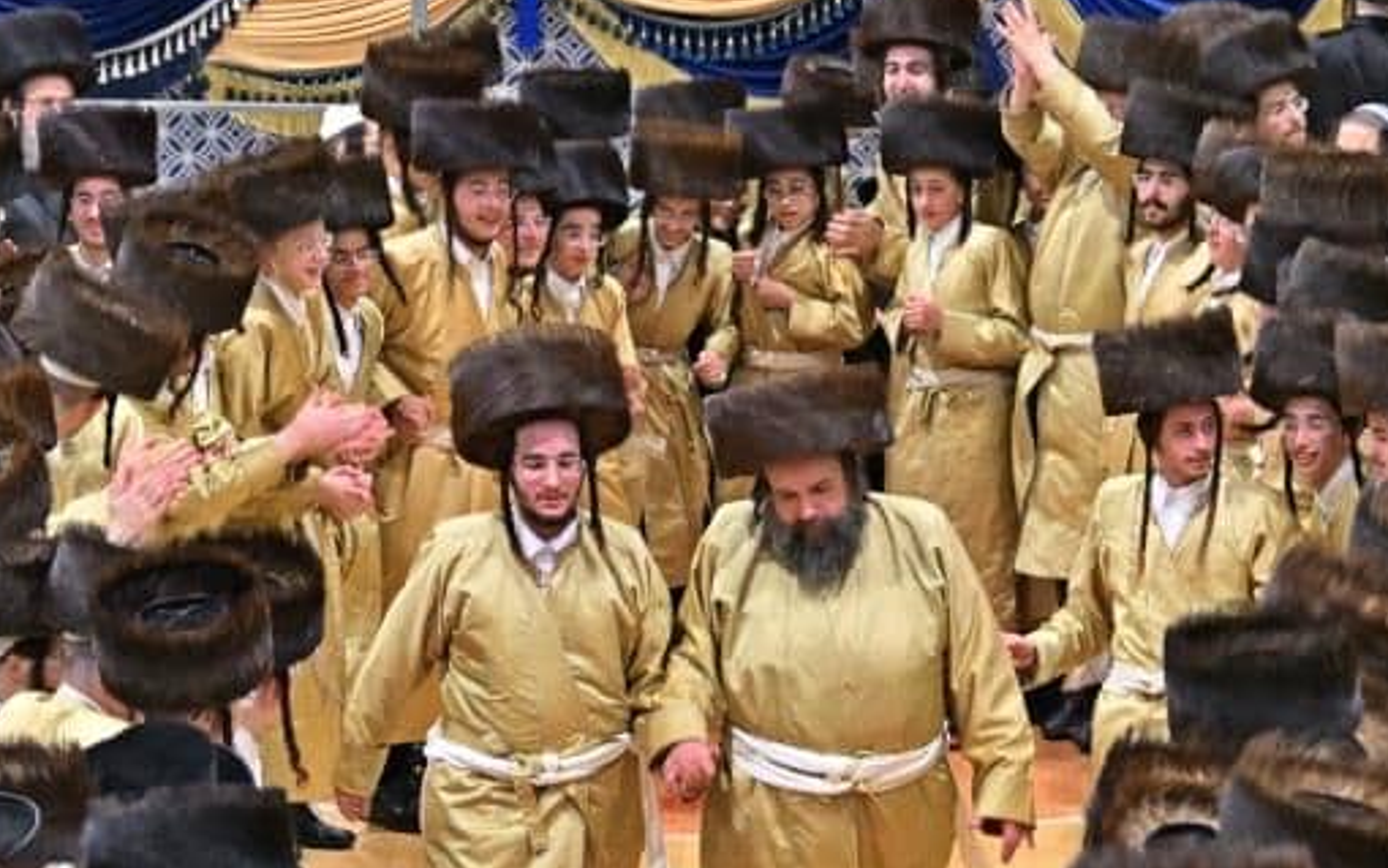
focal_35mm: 215
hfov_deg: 9.8
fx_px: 8135
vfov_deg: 6.1
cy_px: 627
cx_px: 797
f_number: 2.8
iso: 640
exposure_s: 1/250
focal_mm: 70
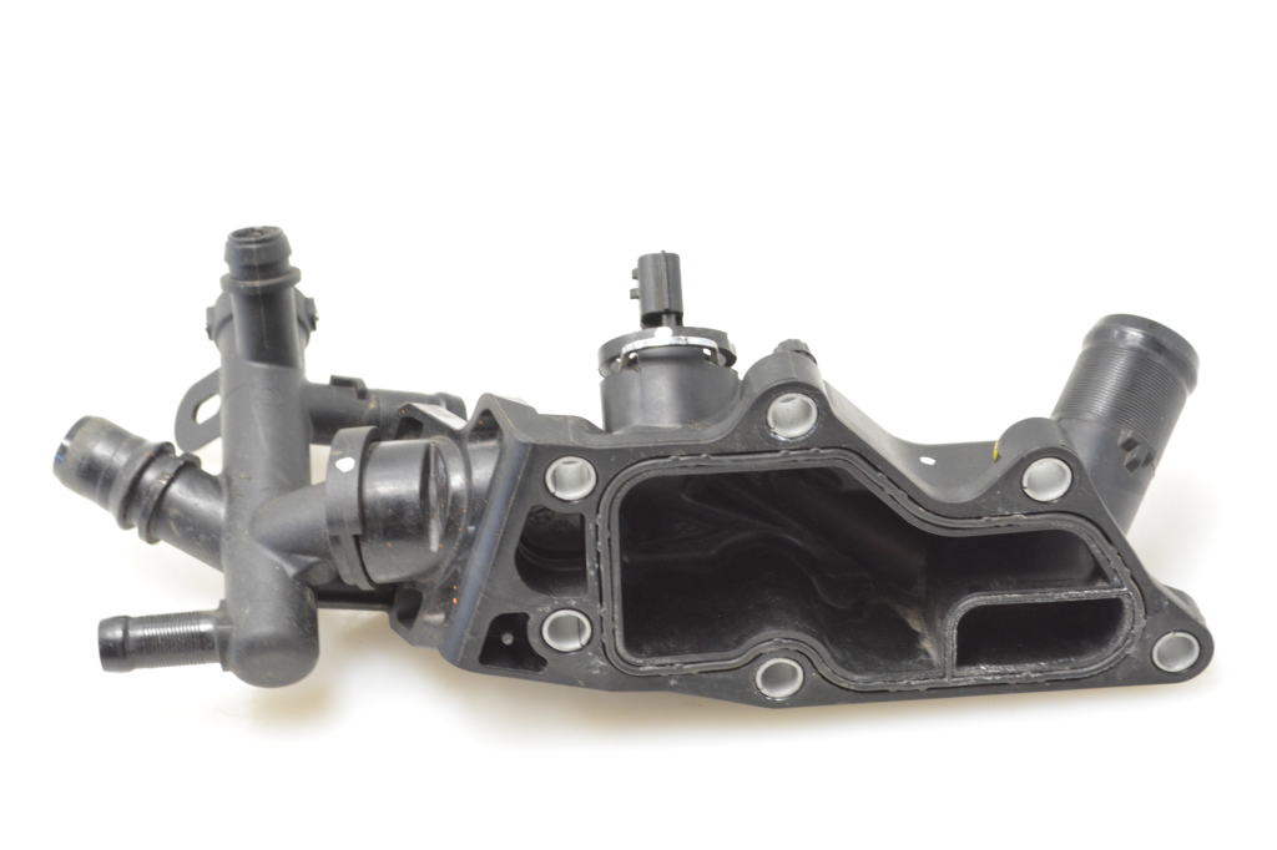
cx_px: 638
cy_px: 425
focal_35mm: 72
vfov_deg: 18.9
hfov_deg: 28.1
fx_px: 2553
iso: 2000
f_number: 8
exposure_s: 1/50
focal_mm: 48
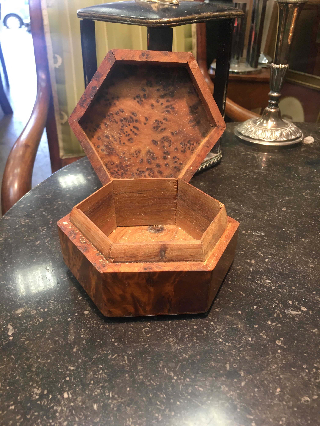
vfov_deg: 61.7
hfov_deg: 48.2
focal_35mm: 29
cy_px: 213
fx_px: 357
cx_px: 160
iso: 125
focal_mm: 4.15
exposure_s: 1/33
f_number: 2.2
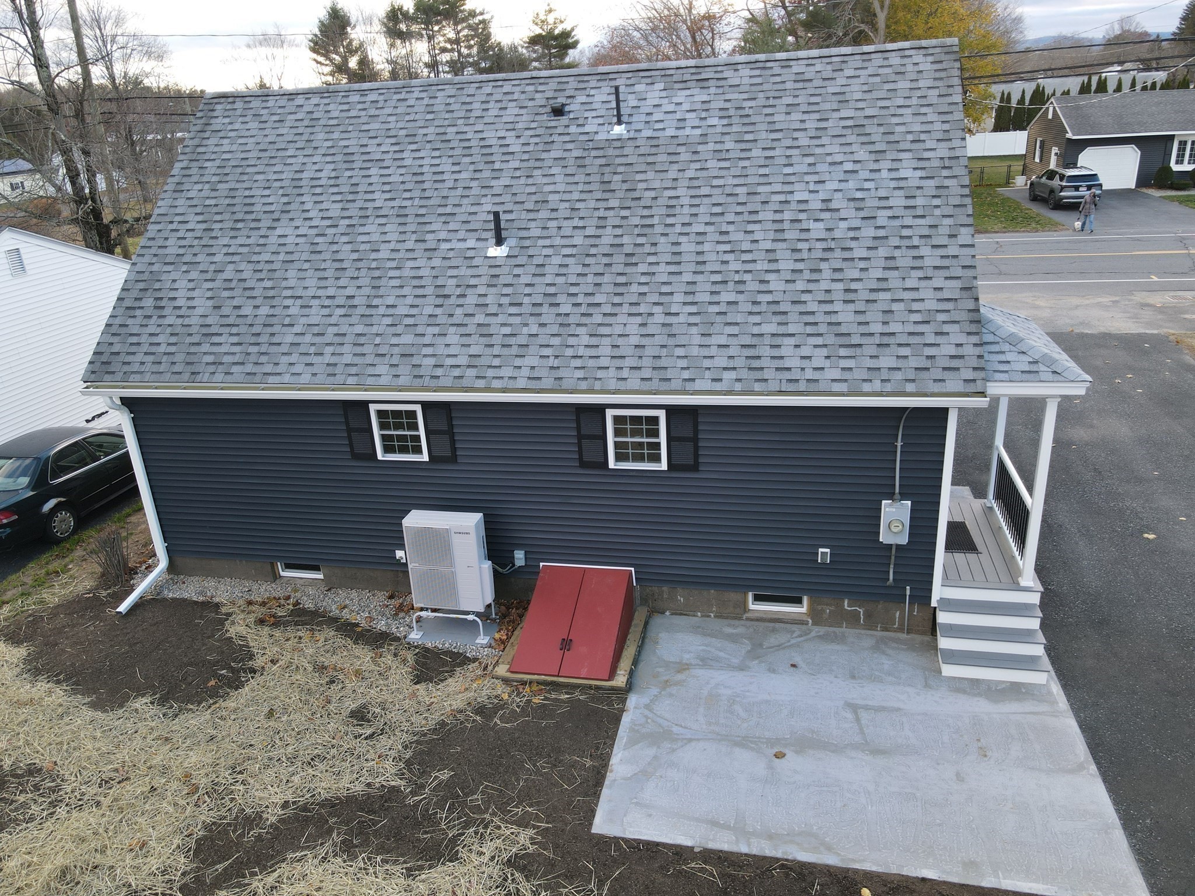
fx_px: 829
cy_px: 448
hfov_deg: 71.6
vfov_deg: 56.8
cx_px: 598
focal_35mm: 24
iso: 100
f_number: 2.8
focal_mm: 4.5
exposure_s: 1/40
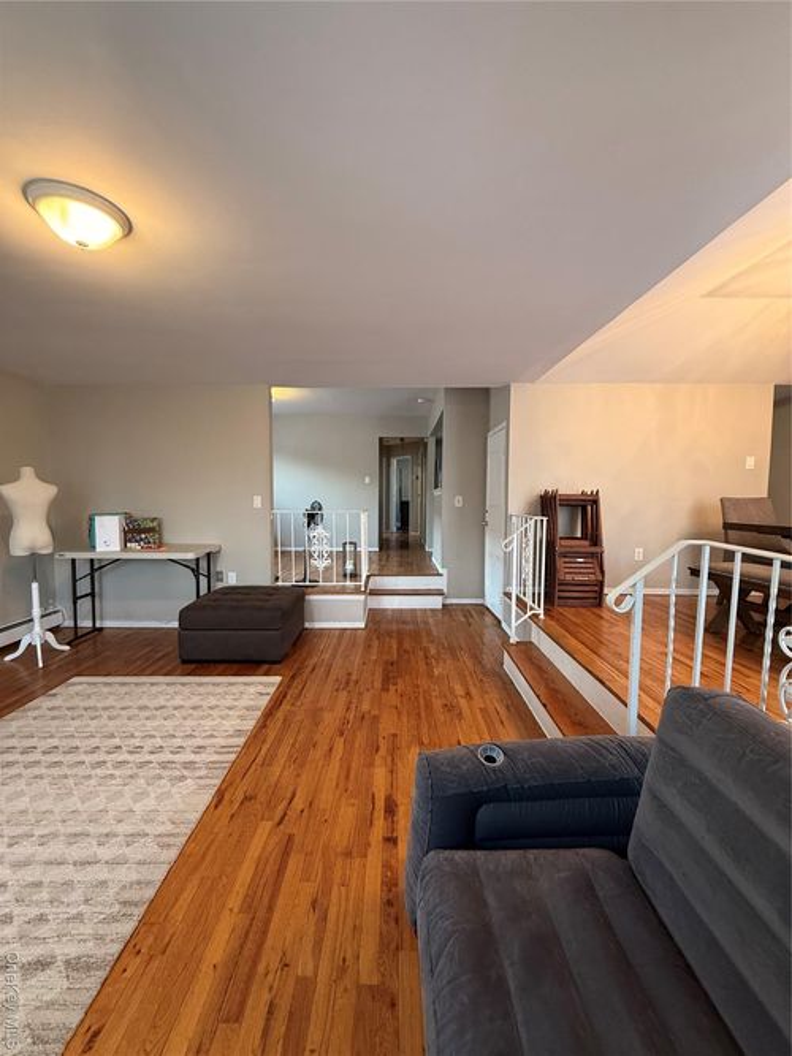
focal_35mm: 14
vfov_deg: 102.1
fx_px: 427
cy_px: 528
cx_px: 396
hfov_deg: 85.7
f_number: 2.2
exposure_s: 1/60
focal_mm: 2.22
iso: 320
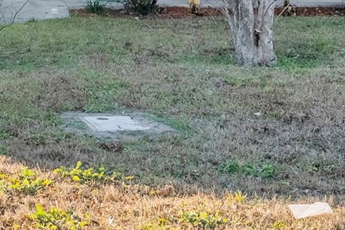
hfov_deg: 17.4
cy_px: -88
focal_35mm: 110
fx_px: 1055
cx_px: -113
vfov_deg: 12.0
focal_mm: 35
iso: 1000
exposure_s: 1/8000
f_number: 7.1
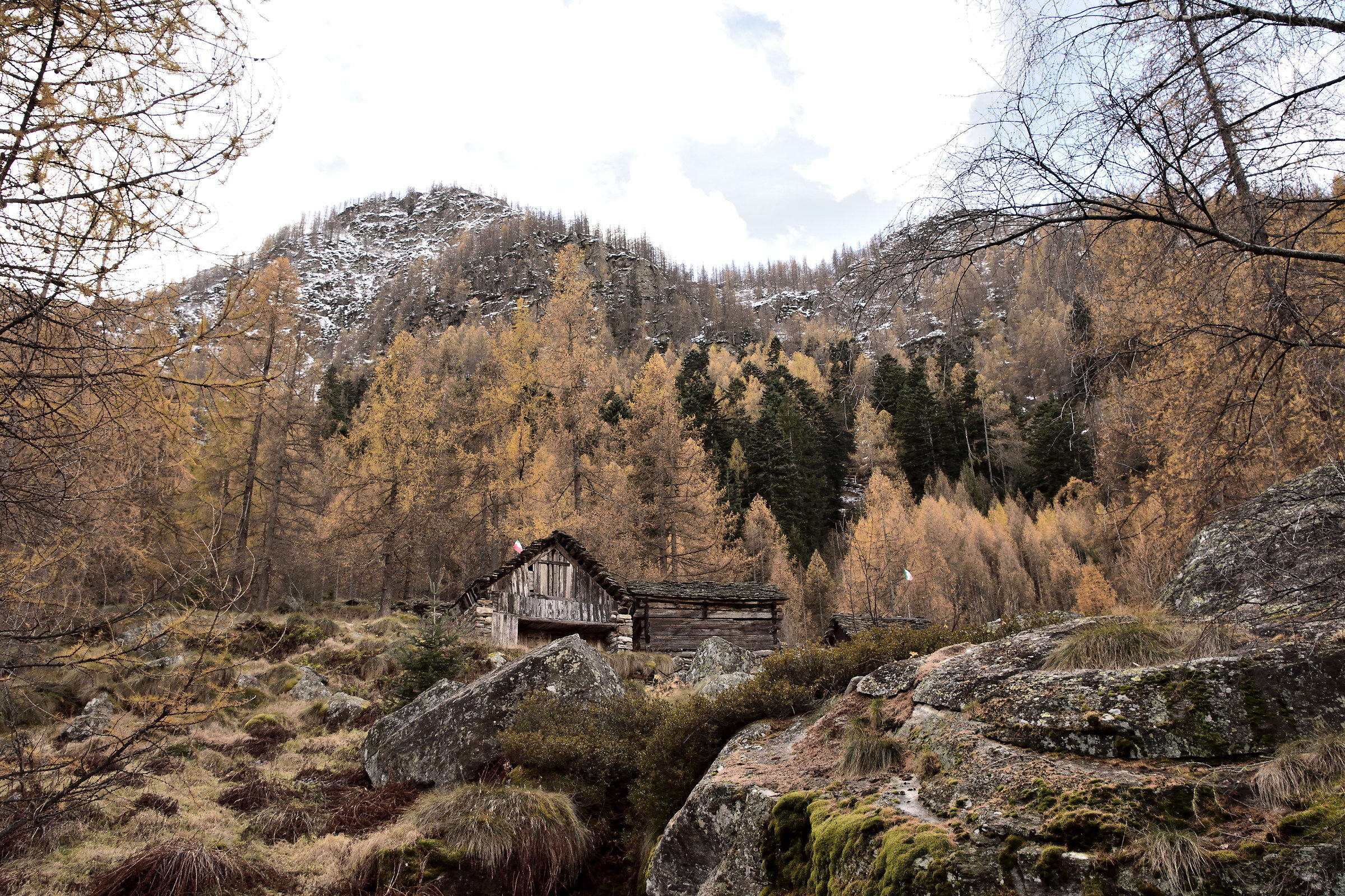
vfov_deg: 41.7
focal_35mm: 32
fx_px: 1177
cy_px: 448
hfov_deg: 59.5
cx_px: 672
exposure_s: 1/60
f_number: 8
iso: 400
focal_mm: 21
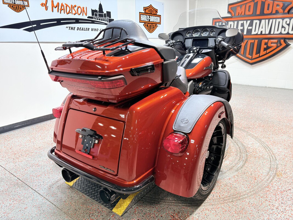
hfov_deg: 67.3
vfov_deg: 53.1
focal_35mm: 26
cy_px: 110
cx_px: 146
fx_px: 220
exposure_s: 1/120
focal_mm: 5.96
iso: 100
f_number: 1.6
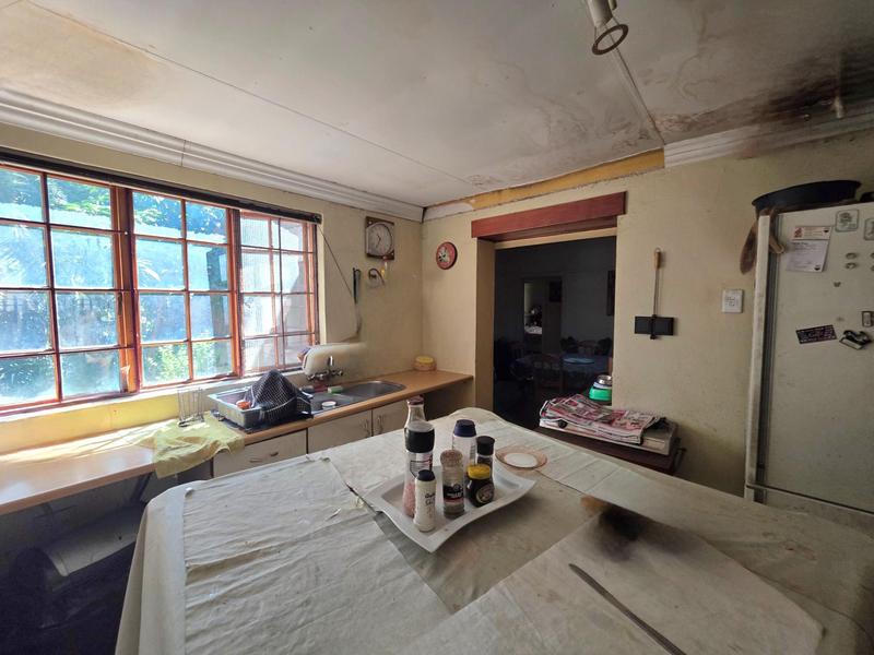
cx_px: 437
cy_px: 328
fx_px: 328
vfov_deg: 89.9
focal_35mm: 13
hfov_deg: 106.2
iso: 250
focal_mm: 2.2
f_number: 1.9
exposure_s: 1/370
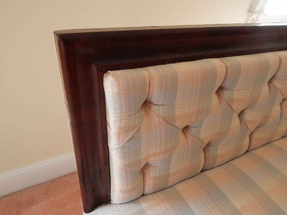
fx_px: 207
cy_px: 108
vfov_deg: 54.9
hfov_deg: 69.4
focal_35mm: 25
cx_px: 144
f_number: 3.1
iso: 400
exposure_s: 1/60
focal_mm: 4.5
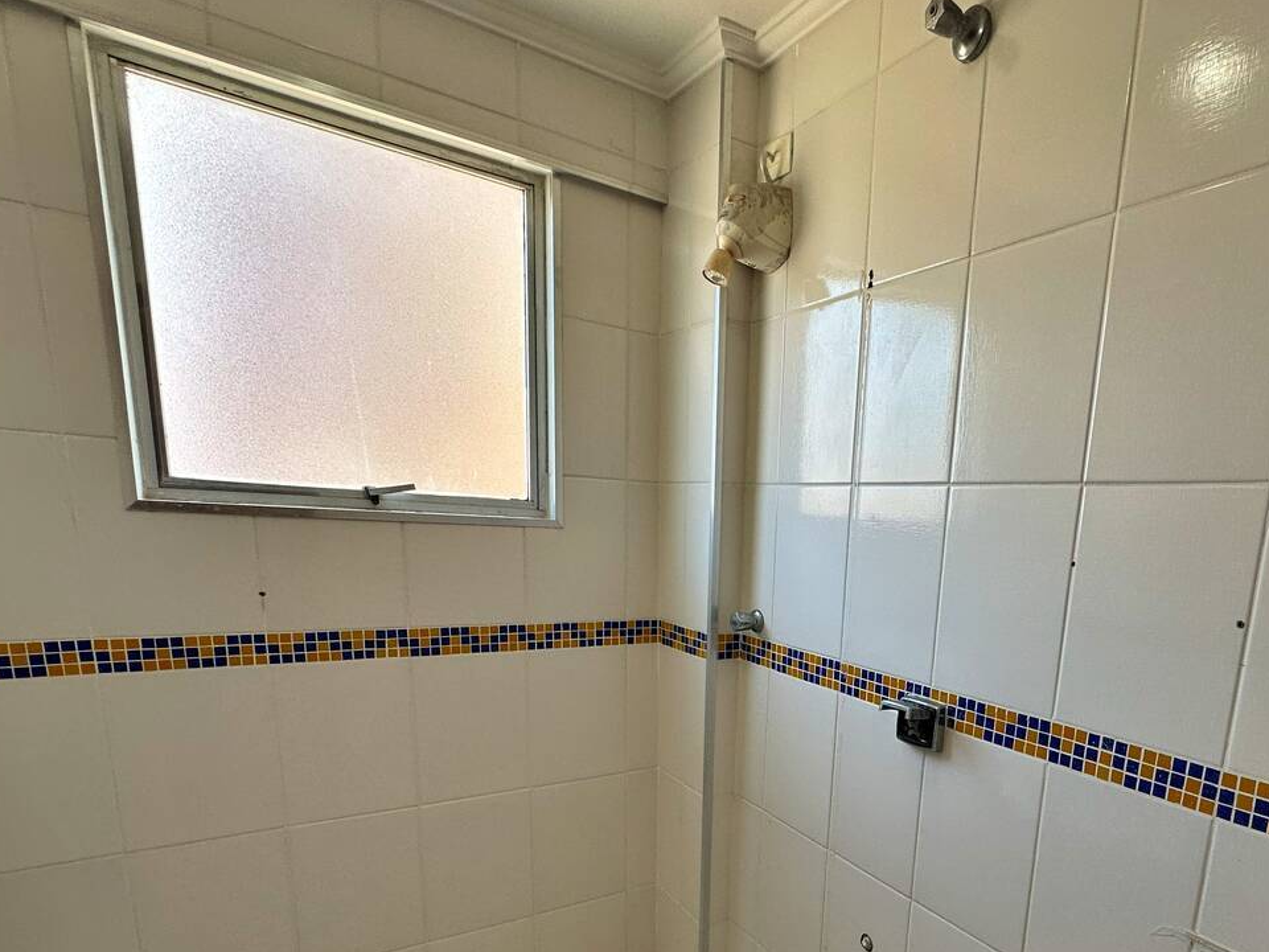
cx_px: 809
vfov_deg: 60.8
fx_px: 770
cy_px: 685
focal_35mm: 21
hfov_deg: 77.3
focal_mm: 2.22
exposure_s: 1/120
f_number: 2.2
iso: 64
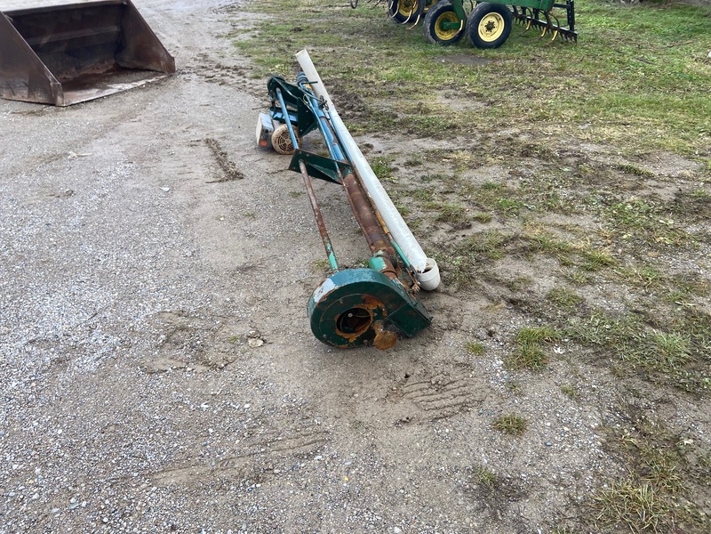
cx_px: 356
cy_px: 267
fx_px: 534
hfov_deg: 67.3
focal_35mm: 26
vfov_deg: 53.1
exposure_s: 1/252
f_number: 1.8
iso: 32
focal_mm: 4.25
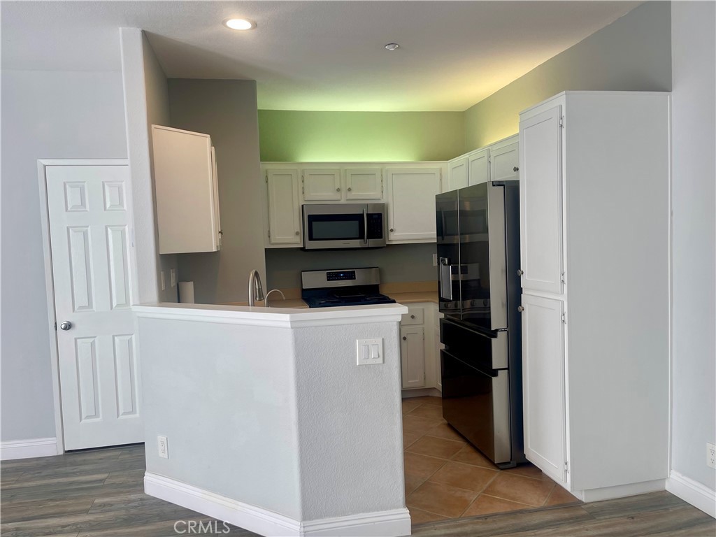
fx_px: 517
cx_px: 358
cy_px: 268
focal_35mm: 25
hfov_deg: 69.4
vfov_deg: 54.9
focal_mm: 5.1
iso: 32
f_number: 1.6
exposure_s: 1/120
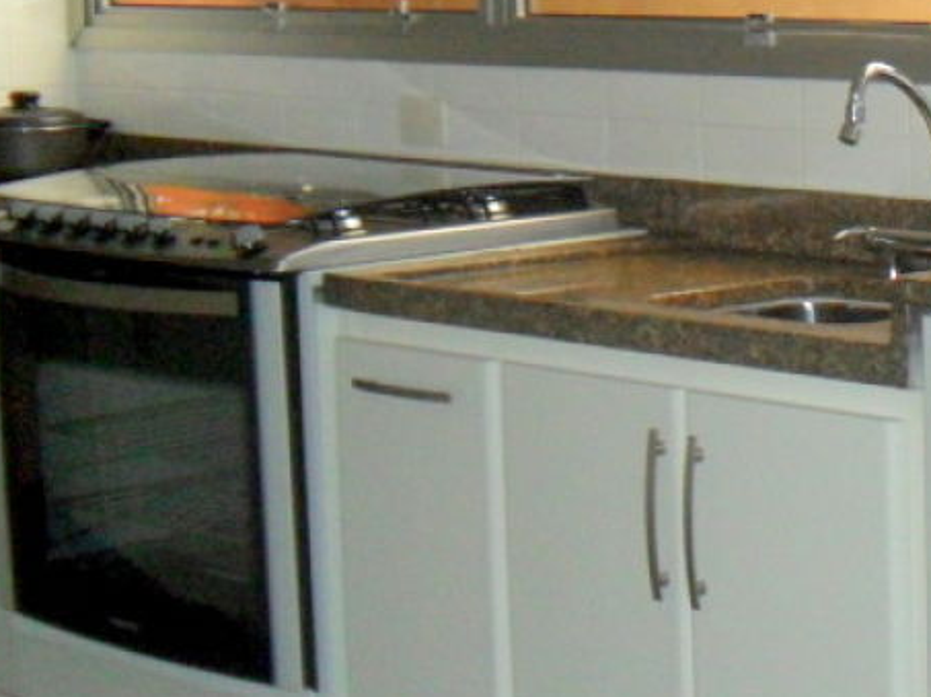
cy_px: 282
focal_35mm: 99
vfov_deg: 14.9
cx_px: 1256
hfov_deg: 18.3
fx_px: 2660
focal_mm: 6.3
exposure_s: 1/45
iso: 200
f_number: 3
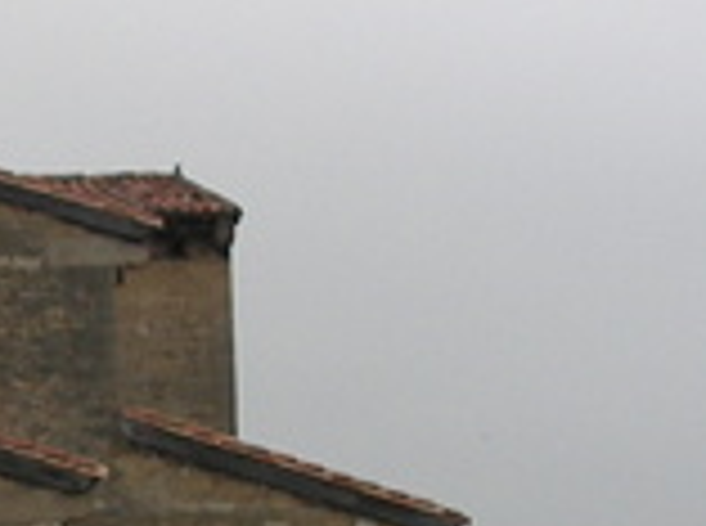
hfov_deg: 10.7
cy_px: 468
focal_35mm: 182
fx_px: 3703
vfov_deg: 8.1
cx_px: -108
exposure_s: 1/500
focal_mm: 6
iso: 50
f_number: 2.8
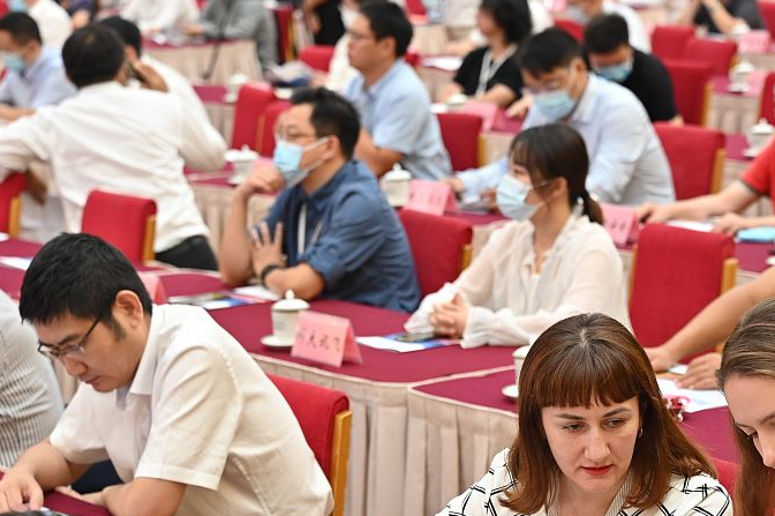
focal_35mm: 125
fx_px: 2689
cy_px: 380
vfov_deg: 10.9
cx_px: 482
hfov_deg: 16.4
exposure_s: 1/30
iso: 800
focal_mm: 70
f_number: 4
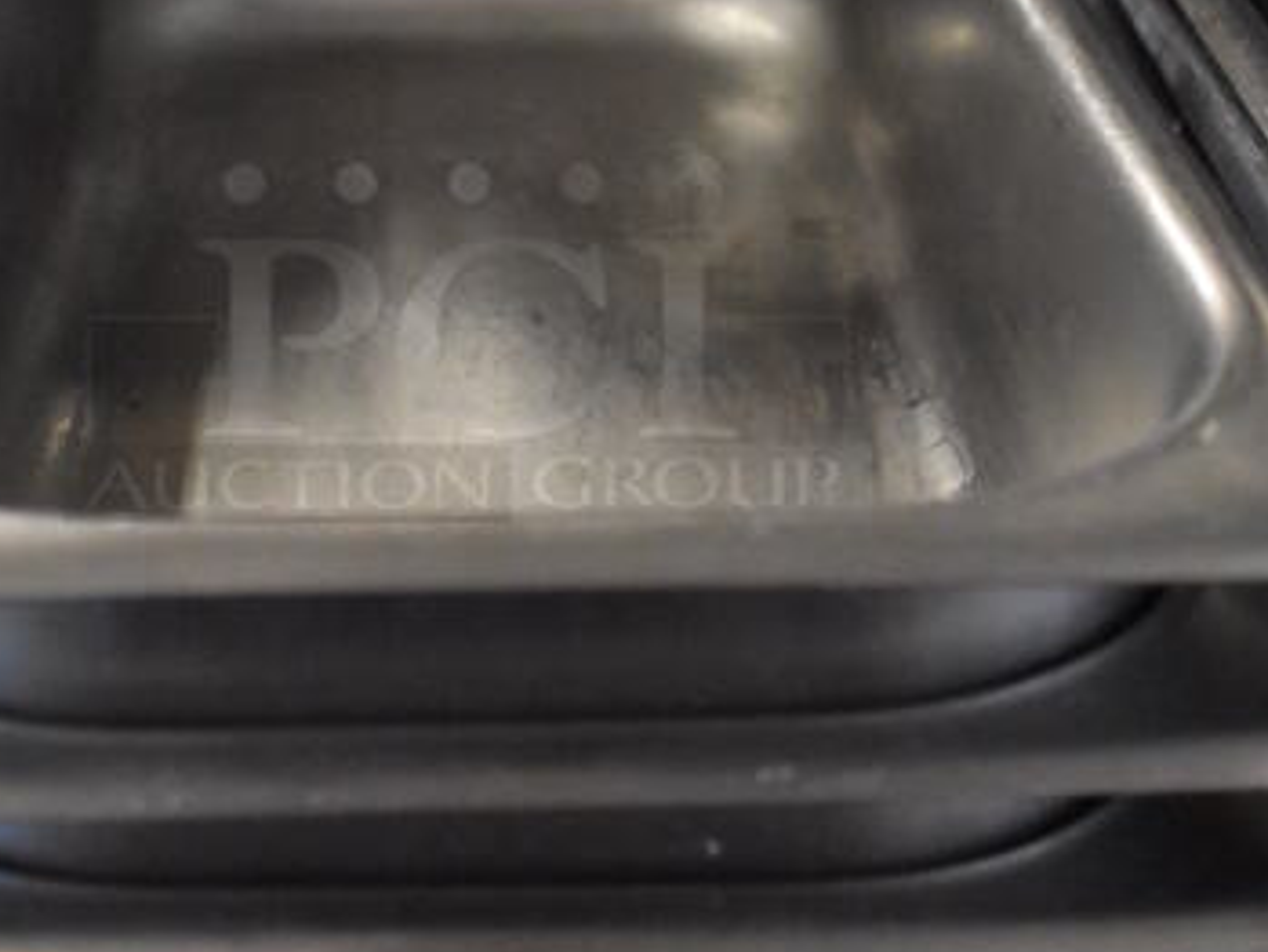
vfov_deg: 21.6
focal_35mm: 68
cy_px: 332
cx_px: 469
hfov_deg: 28.4
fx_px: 2492
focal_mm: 18
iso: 5000
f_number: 3.5
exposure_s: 1/125
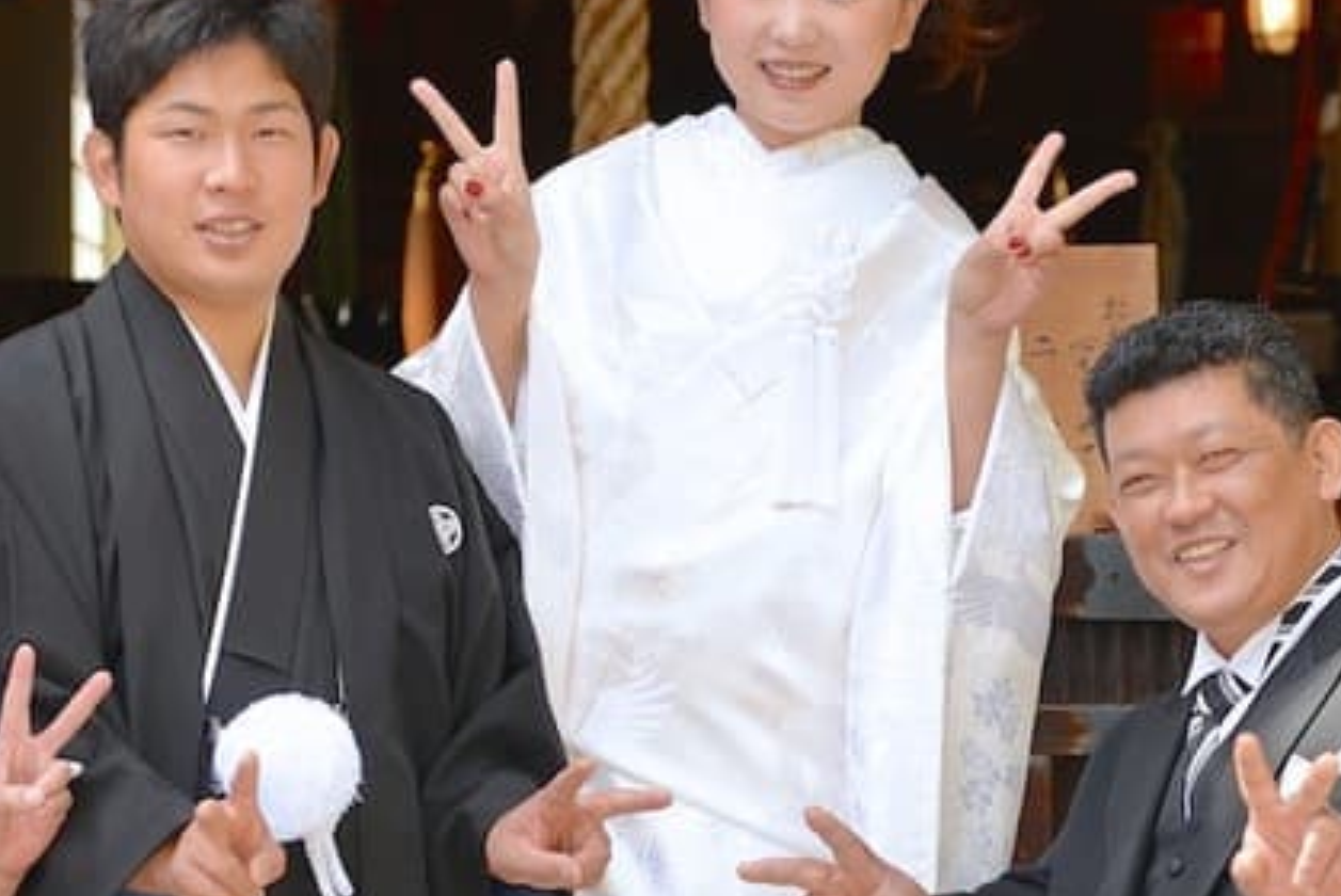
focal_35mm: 189
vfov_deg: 7.2
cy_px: 1038
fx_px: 7045
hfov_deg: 10.9
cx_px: 915
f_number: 4
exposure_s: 1/160
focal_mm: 55
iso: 100
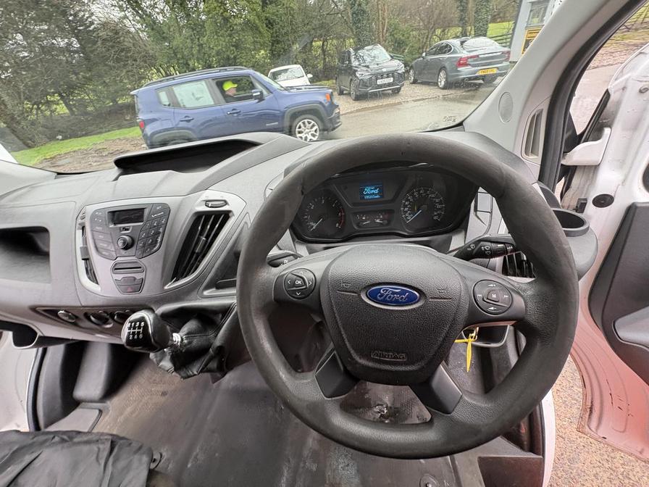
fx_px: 262
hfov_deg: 102.1
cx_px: 324
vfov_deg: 85.7
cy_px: 244
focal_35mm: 14
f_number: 2.2
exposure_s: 1/97
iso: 200
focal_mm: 2.22
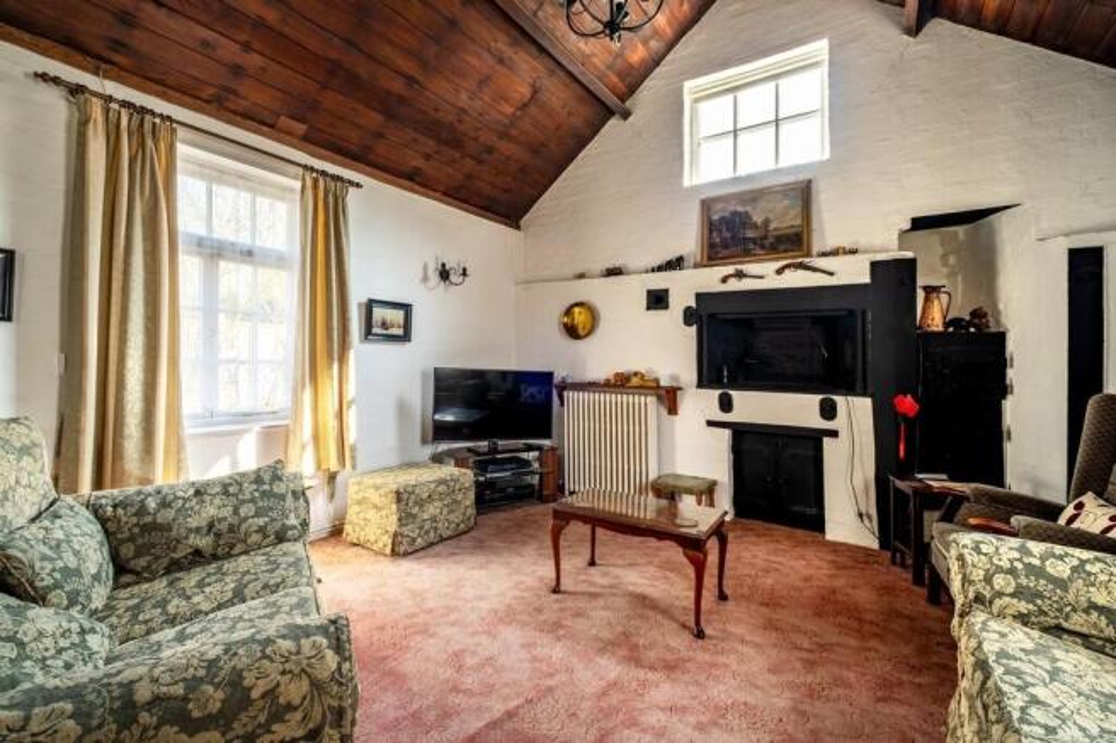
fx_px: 465
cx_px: 558
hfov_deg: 100.4
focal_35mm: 15
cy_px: 372
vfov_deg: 77.3
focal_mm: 10
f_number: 8
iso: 160
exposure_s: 1/60
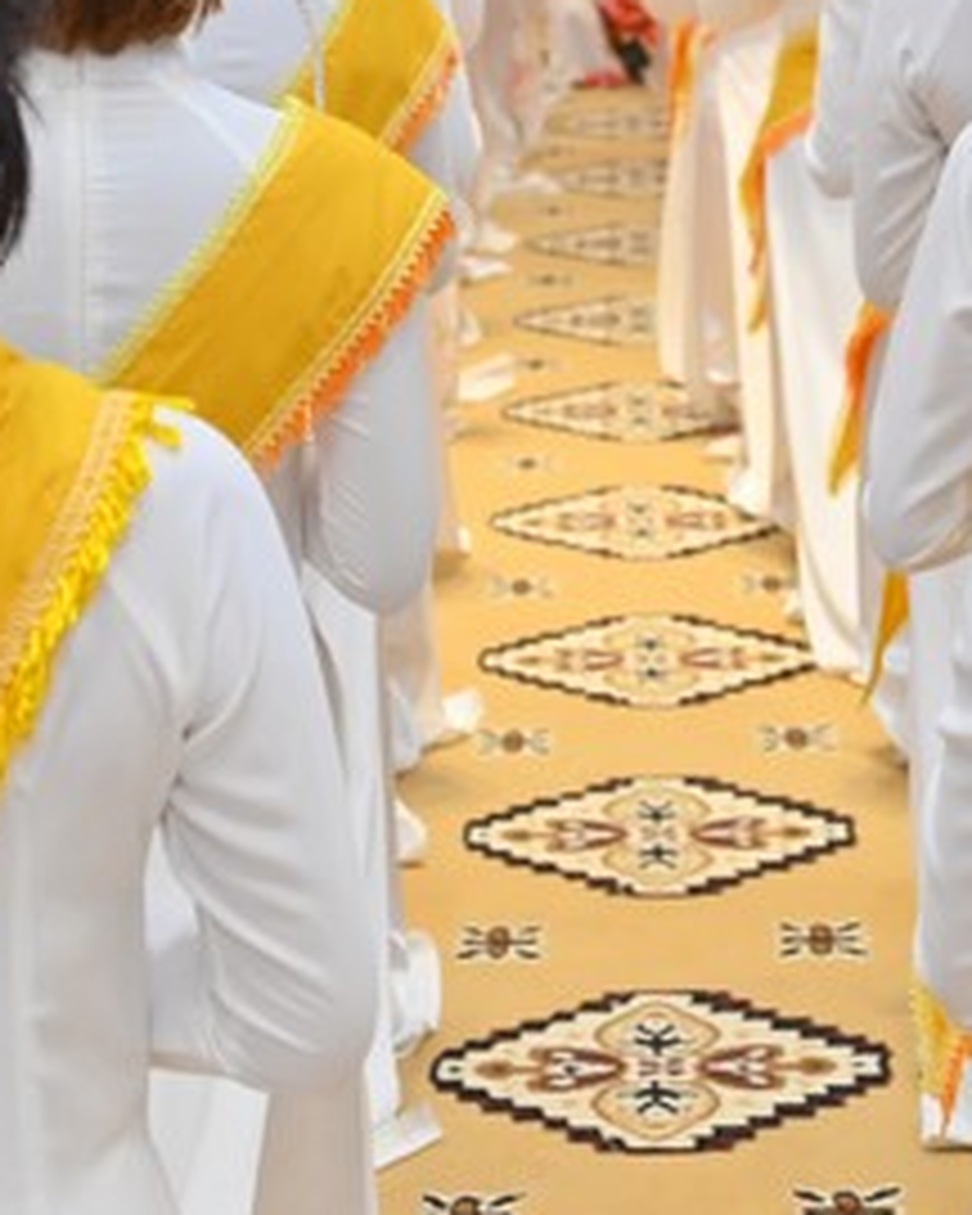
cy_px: -180
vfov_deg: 13.4
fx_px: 5034
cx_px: 623
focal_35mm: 140
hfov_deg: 11.0
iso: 1250
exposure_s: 1/100
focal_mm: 62
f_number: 5.6
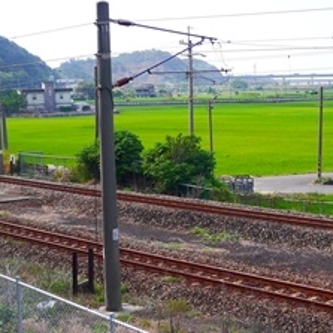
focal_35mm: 76
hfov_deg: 22.2
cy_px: 140
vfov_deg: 22.7
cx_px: 306
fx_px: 827
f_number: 4.5
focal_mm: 15
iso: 160
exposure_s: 1/640
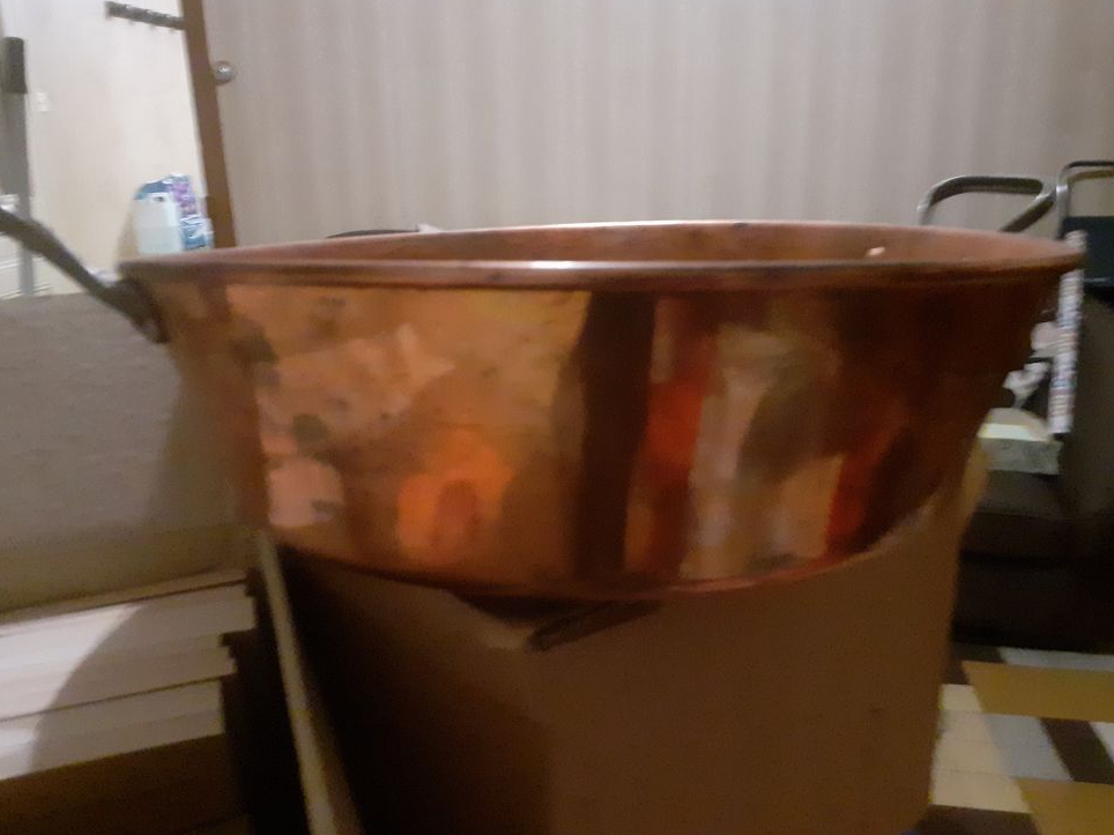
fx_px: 901
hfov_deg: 63.4
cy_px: 423
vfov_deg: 49.7
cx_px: 544
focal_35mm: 28
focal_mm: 3.6
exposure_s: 1/17
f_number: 1.9
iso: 1000
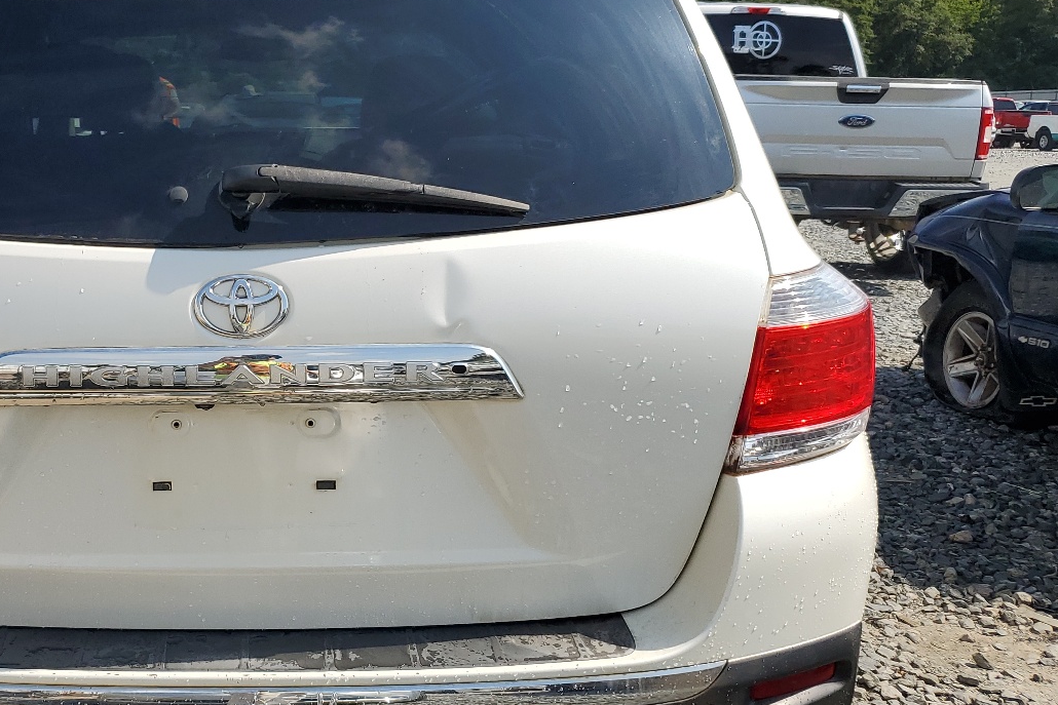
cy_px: 321
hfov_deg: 44.7
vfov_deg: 31.9
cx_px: 256
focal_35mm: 42
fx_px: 1234
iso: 50
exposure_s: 1/3333
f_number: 1.5
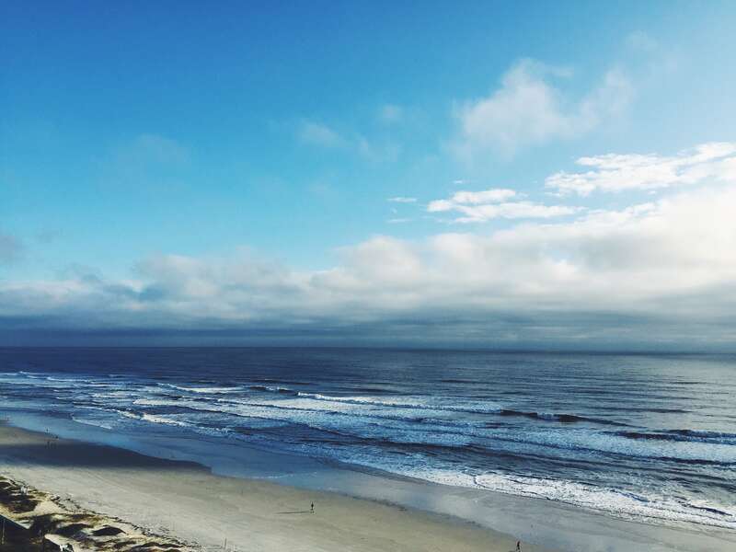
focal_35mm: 29
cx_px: 368
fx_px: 617
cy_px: 276
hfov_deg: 61.7
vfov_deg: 48.2
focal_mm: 4.15
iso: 32
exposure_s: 1/1980
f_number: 2.2
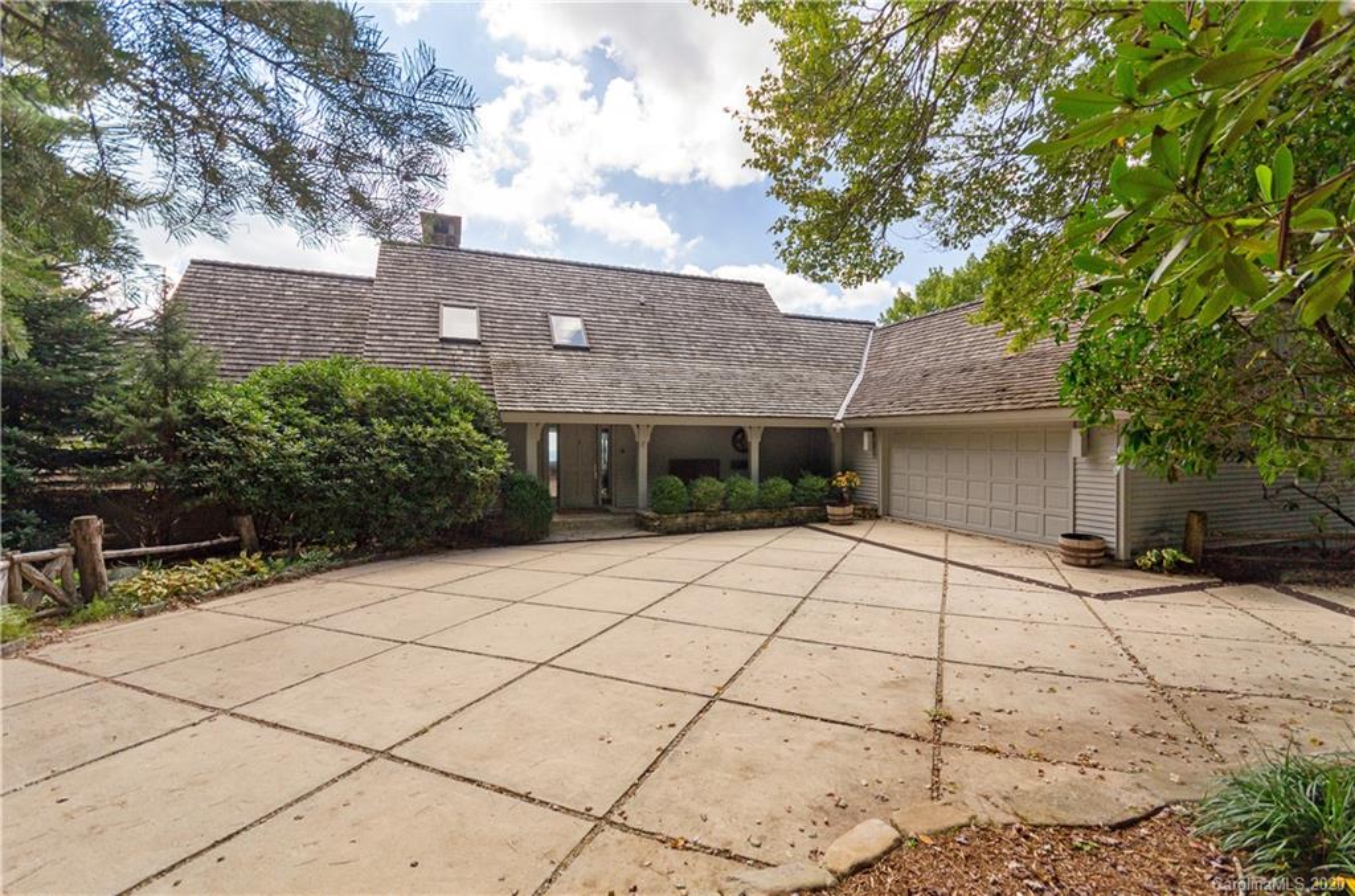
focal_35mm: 15
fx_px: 563
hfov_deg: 100.5
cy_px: 448
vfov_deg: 77.0
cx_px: 678
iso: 320
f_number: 6.3
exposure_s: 1/800
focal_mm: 10
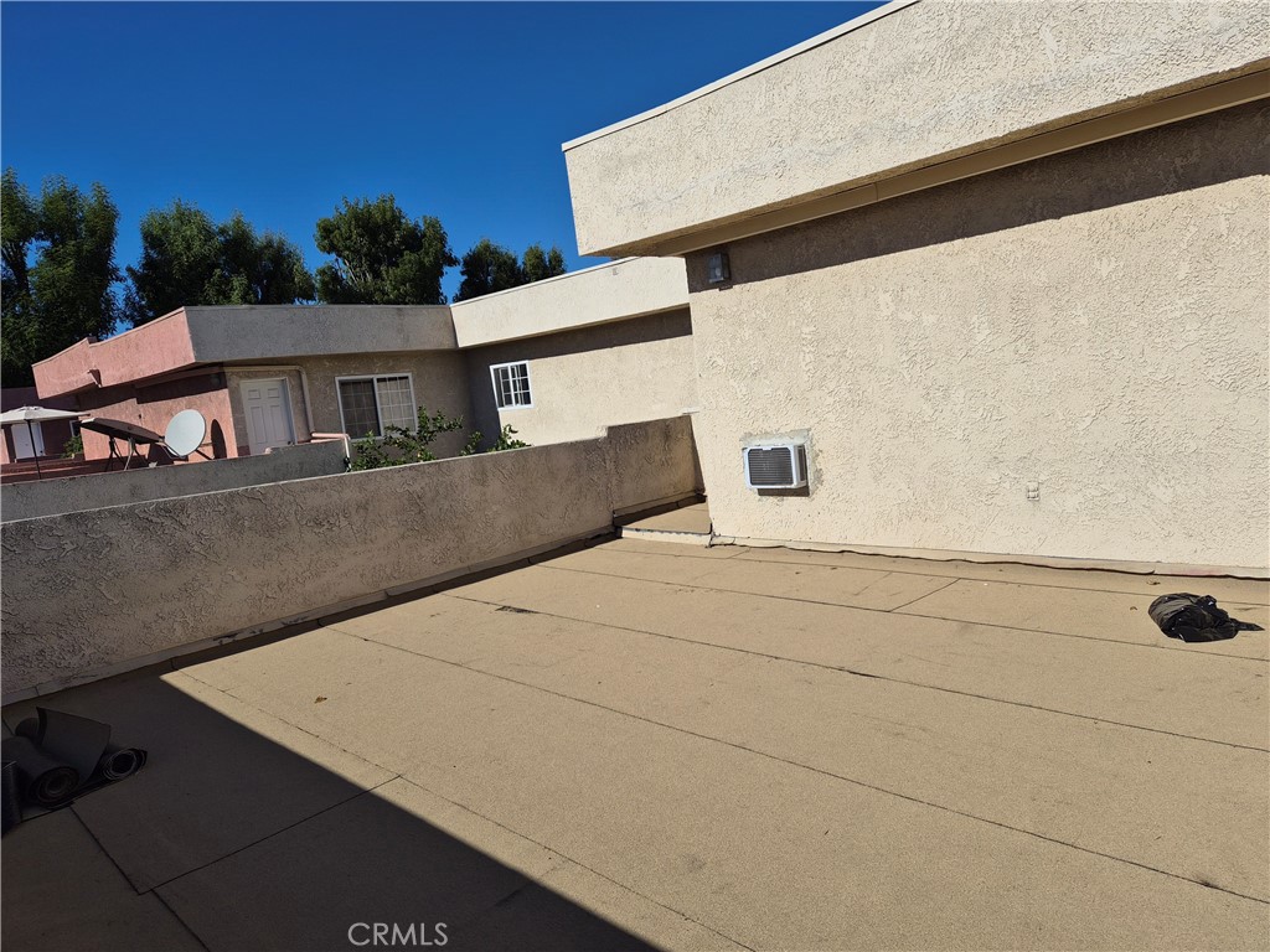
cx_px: 635
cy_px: 476
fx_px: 844
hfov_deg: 73.9
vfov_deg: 58.9
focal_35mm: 23
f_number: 1.8
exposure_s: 1/7696
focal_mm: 5.4
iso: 40
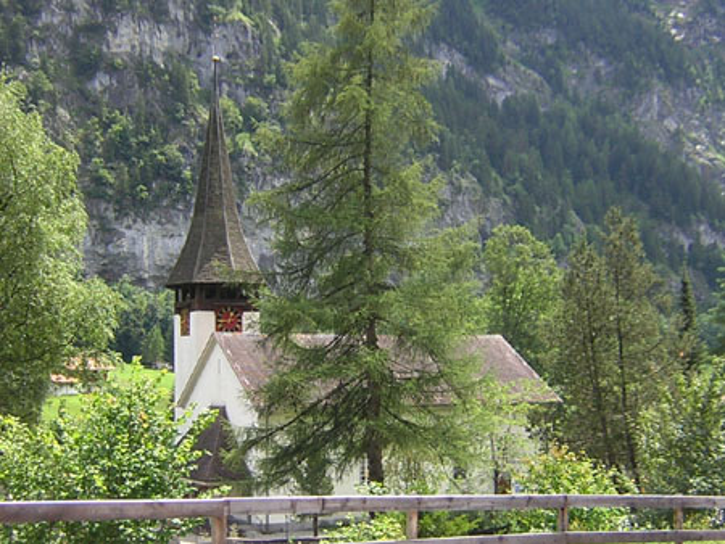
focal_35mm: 36
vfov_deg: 39.7
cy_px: 272
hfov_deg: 51.3
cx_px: 362
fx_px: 754
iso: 100
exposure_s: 1/425
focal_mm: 4.7
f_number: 2.6
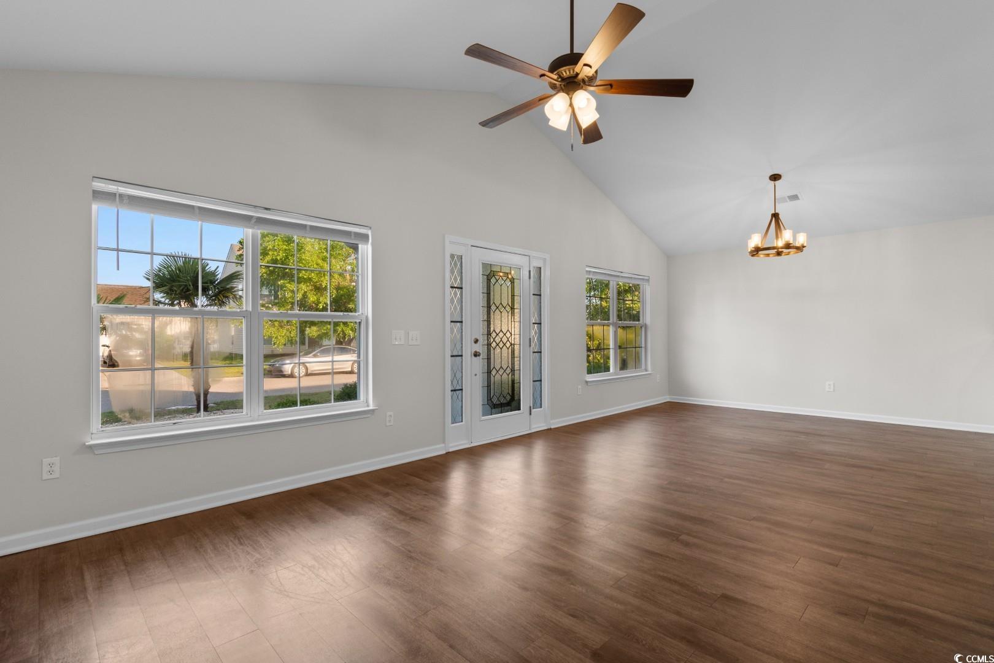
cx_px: 497
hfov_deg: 96.7
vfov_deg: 73.7
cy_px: 332
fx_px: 442
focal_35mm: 16
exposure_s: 1/3
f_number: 4.8
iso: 100
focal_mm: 11
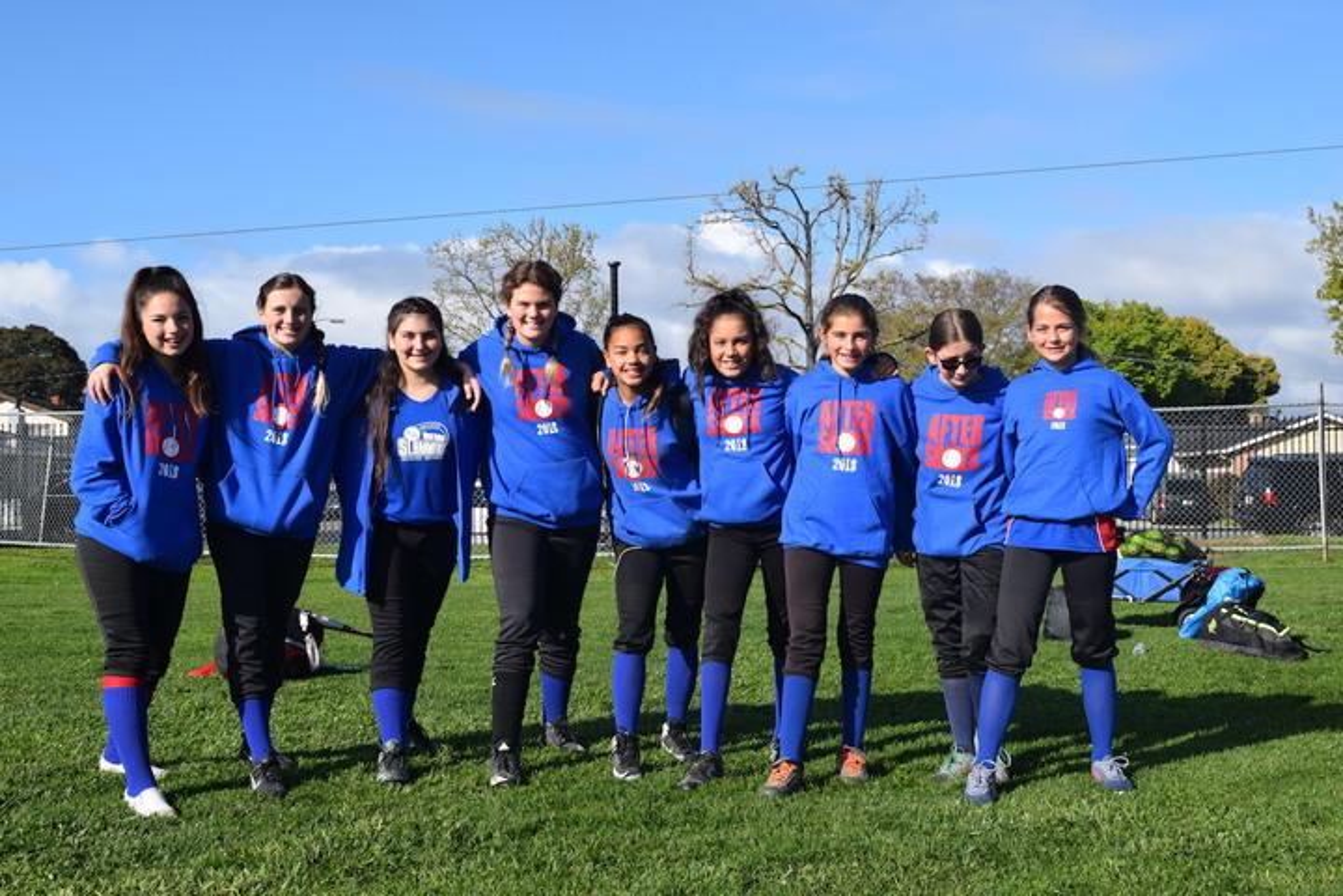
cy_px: 448
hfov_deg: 46.4
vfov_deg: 31.9
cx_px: 672
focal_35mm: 42
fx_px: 1567
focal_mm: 28
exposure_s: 1/320
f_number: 9
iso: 200
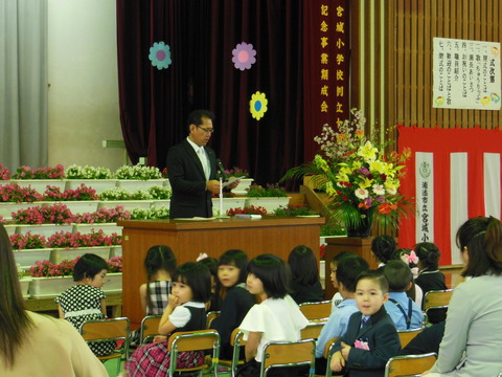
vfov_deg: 13.8
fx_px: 1552
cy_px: 188
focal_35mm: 107
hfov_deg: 18.4
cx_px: 251
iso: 400
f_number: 5.7
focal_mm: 19.1
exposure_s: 1/10
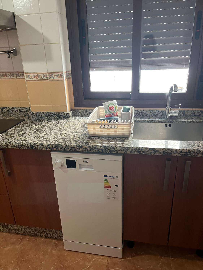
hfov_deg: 53.1
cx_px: 102
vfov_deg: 67.3
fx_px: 203
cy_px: 135
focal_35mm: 26
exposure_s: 1/60
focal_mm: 5.1
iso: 400
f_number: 1.6
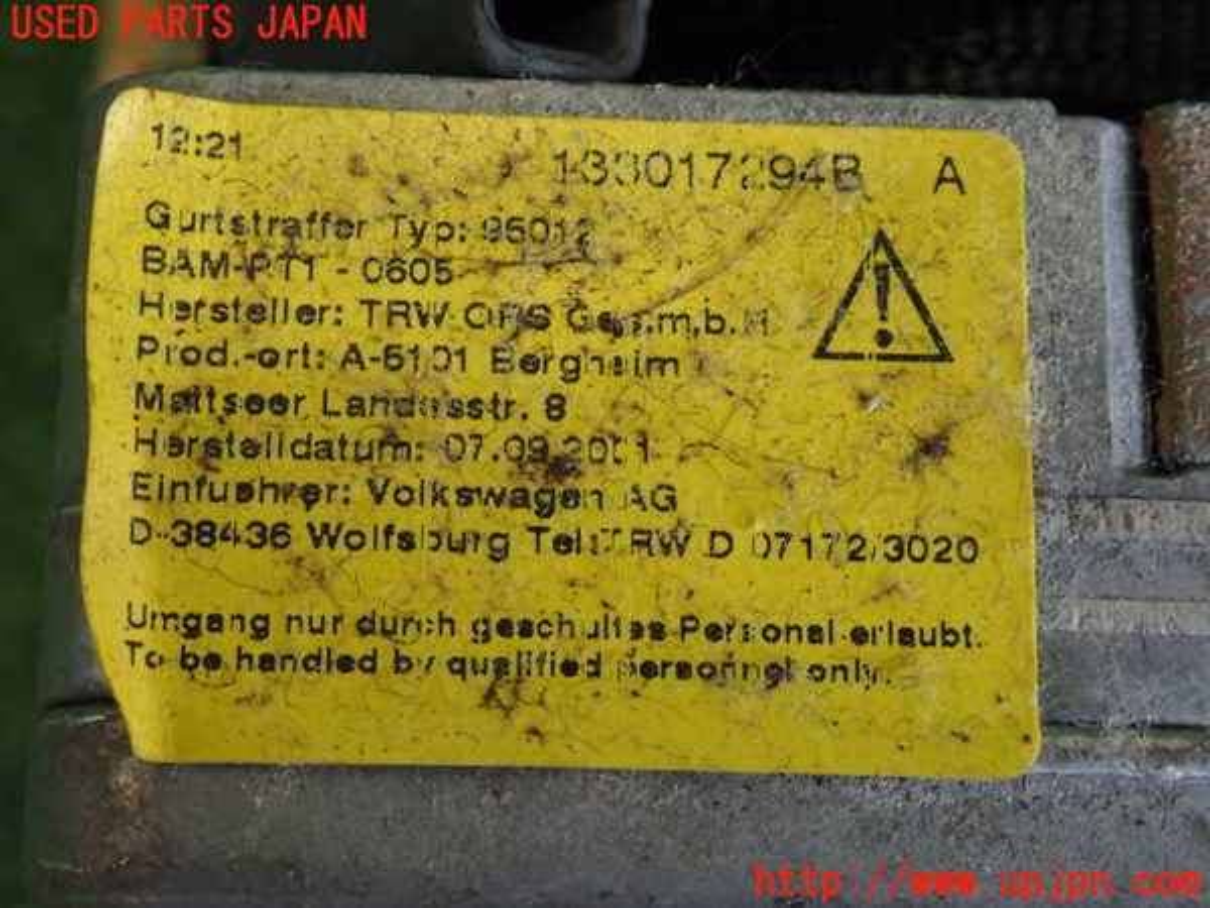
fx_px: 2482
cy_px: 454
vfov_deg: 20.7
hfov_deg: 27.4
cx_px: 605
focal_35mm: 71
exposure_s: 1/60
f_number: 3.9
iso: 500
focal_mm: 12.73
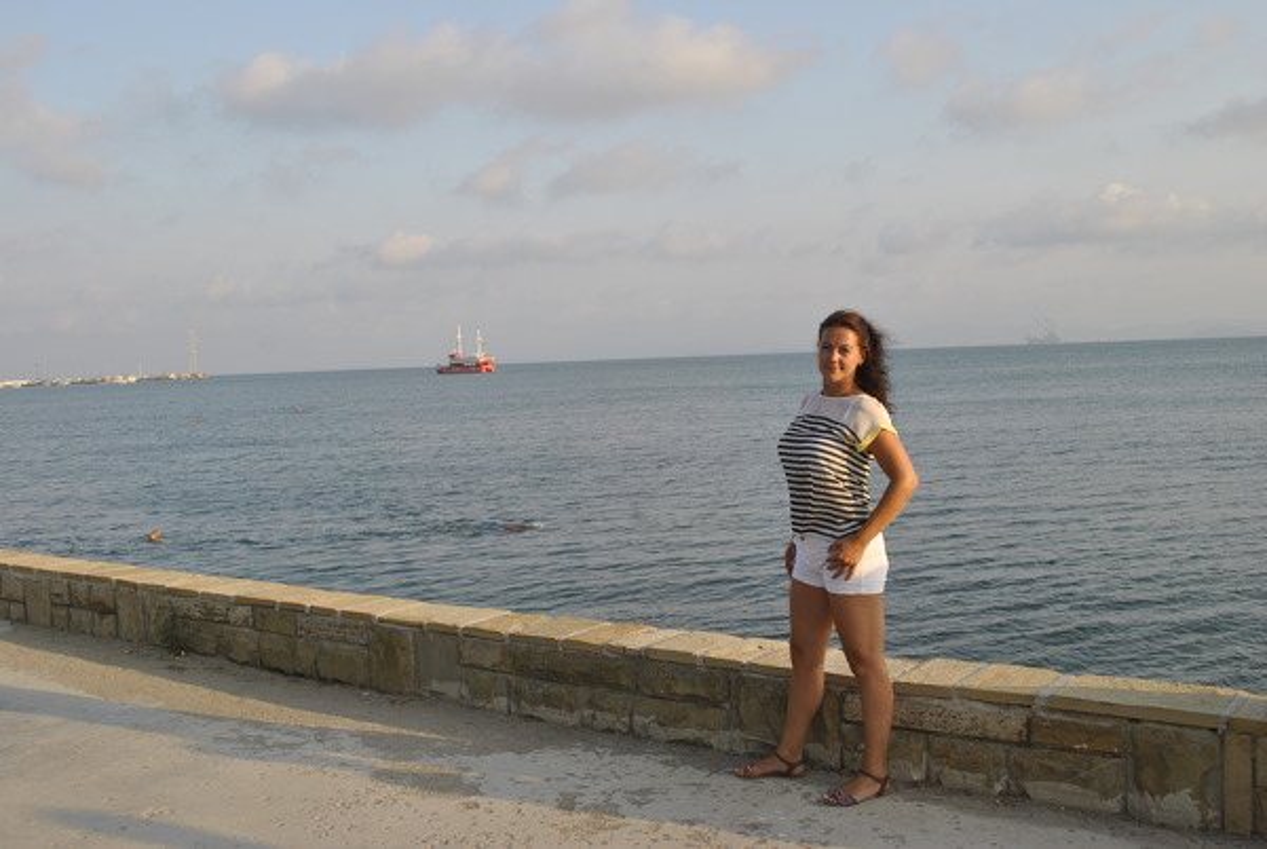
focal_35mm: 36
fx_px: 1269
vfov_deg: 37.0
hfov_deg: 53.1
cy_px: 424
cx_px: 634
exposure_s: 1/200
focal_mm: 24
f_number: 6.3
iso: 100
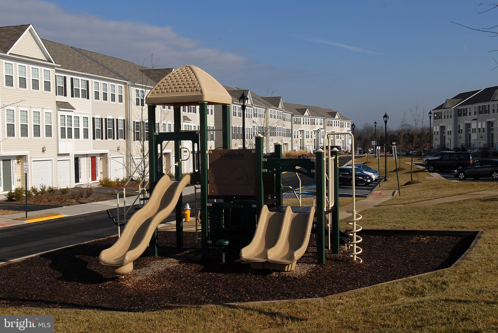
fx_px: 498
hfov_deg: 53.1
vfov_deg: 37.0
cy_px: 166
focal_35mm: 36
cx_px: 249
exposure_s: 1/350
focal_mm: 24
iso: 100
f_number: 10
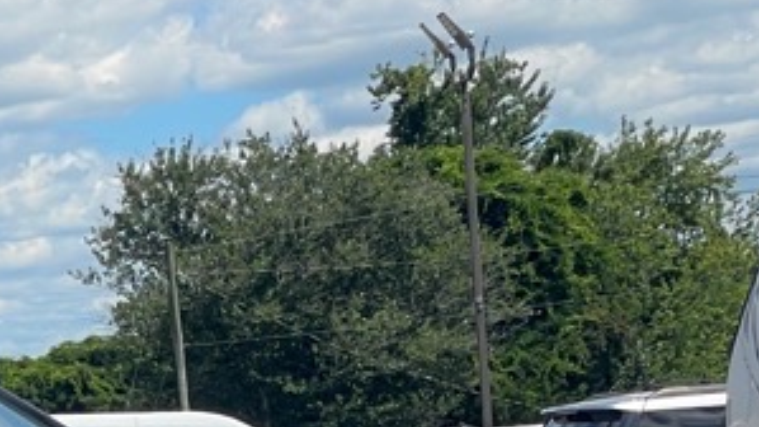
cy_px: 918
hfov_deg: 10.8
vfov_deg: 6.1
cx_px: -307
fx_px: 3903
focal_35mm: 194
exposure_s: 1/1410
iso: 25
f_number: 2
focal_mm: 6
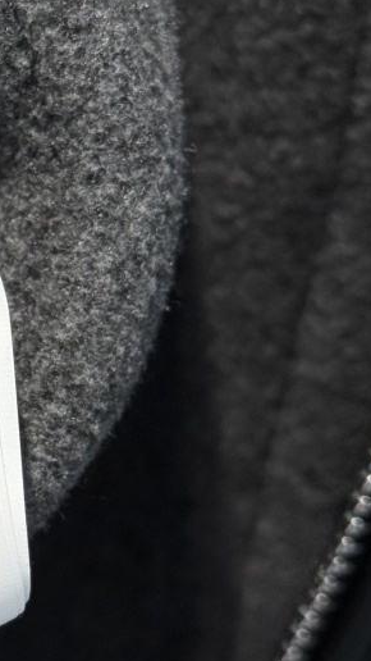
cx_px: -275
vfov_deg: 14.7
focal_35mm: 146
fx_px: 2555
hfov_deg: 8.0
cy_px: 361
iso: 50
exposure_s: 1/149
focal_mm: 6.76
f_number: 1.78
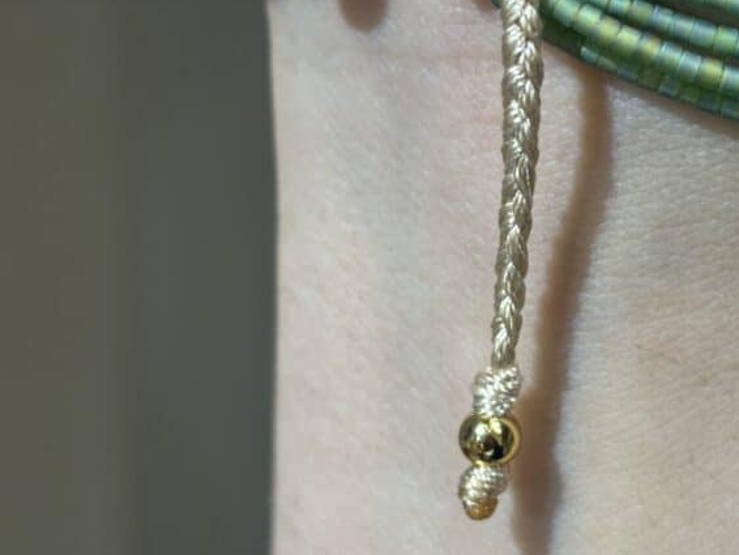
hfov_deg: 20.8
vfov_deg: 15.7
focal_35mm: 94
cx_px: 450
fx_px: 2008
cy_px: 182
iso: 25
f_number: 1.6
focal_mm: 5.96
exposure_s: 1/50
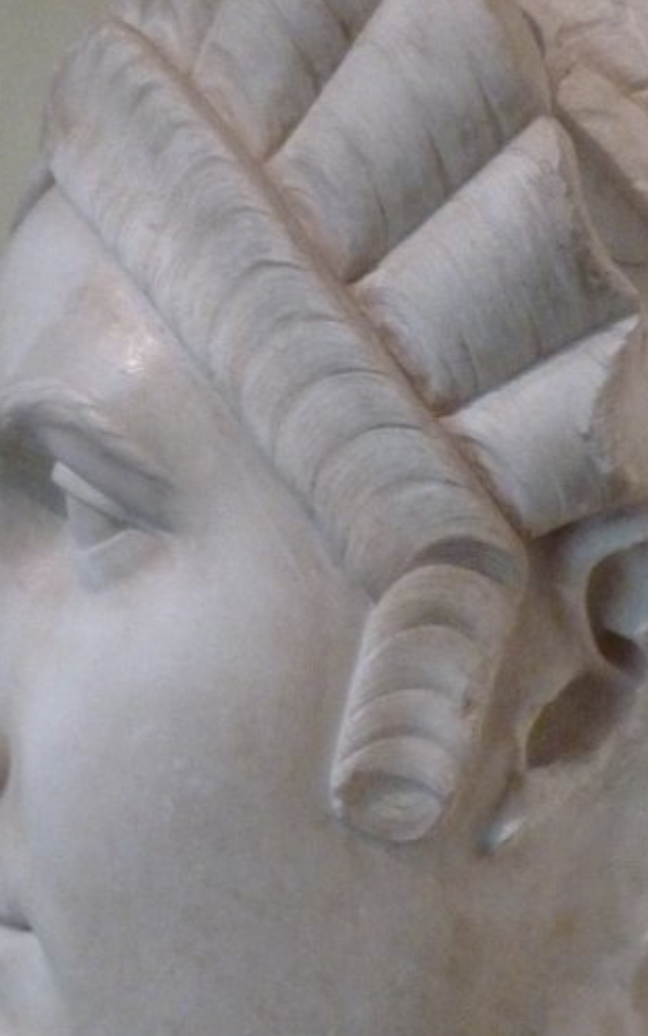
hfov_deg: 14.1
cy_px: 556
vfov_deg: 22.6
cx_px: 523
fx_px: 2600
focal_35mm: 92
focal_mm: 6.9
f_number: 3.7
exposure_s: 1/30
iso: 800
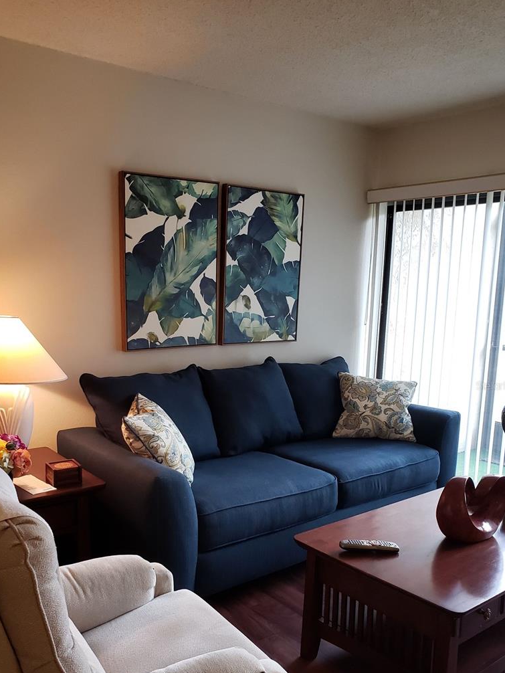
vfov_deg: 58.1
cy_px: 385
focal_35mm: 31
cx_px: 223
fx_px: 603
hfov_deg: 45.4
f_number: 2.4
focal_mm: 4.3
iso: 320
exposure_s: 1/60
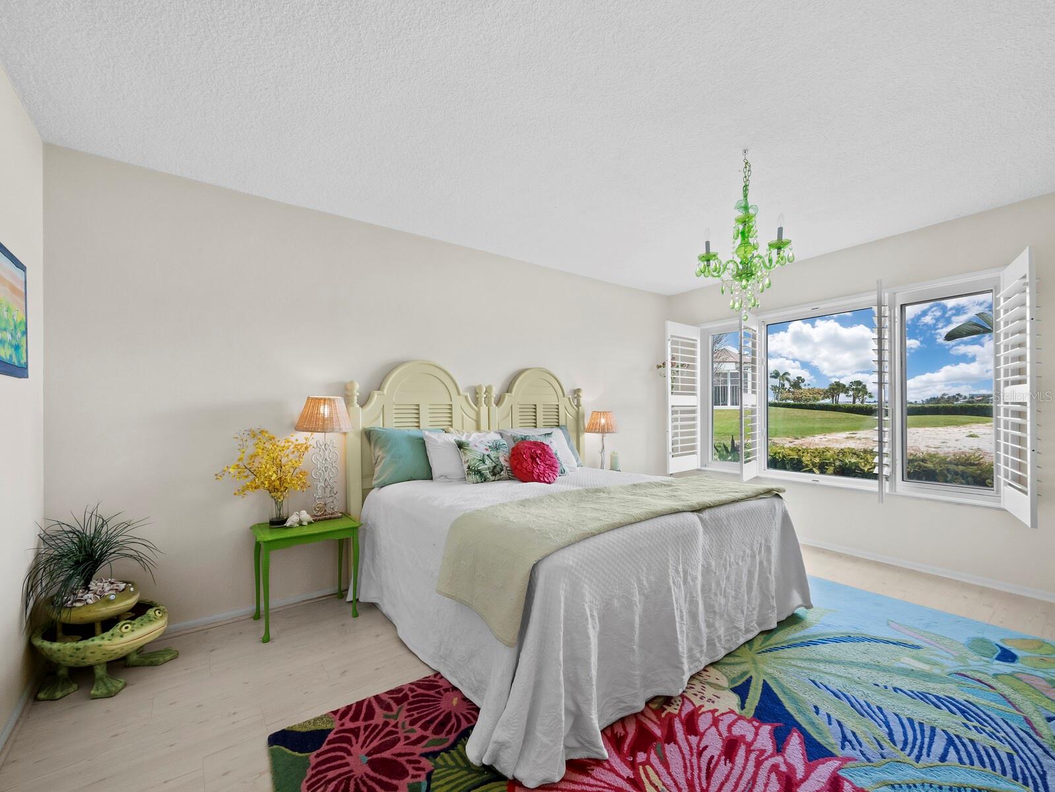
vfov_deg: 85.7
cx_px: 528
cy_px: 396
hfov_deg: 102.0
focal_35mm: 14
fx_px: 427
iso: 320
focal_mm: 7
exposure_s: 1/8
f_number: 11
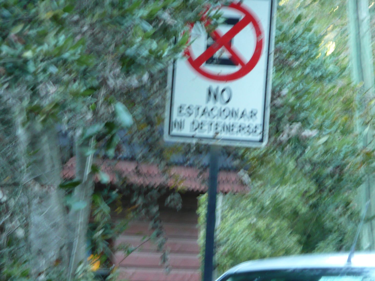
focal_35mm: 307
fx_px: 3326
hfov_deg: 6.5
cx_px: 188
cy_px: 140
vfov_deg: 4.8
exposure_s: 1/8
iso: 200
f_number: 4.9
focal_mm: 42
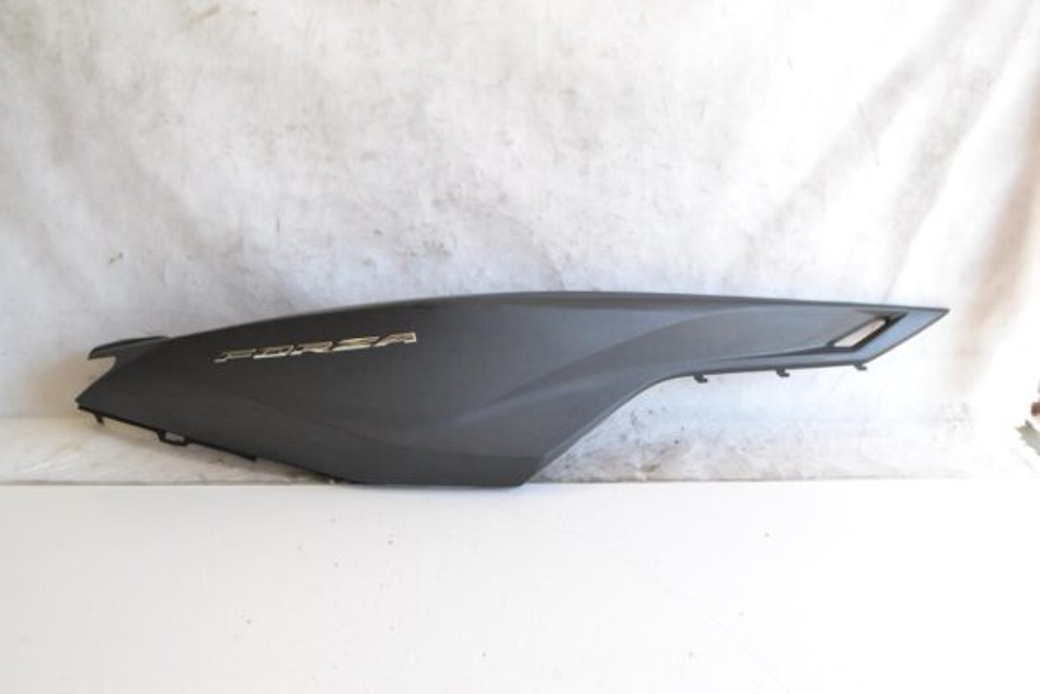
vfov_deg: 36.9
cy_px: 347
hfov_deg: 53.1
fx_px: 1040
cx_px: 520
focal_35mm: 36
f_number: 5.6
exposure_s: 1/200
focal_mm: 24
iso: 1600
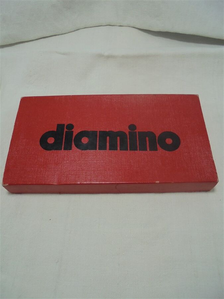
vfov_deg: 67.3
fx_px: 224
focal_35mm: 26
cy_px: 150
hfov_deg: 53.1
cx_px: 112
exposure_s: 1/160
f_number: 3.5
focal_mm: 4.6
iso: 100
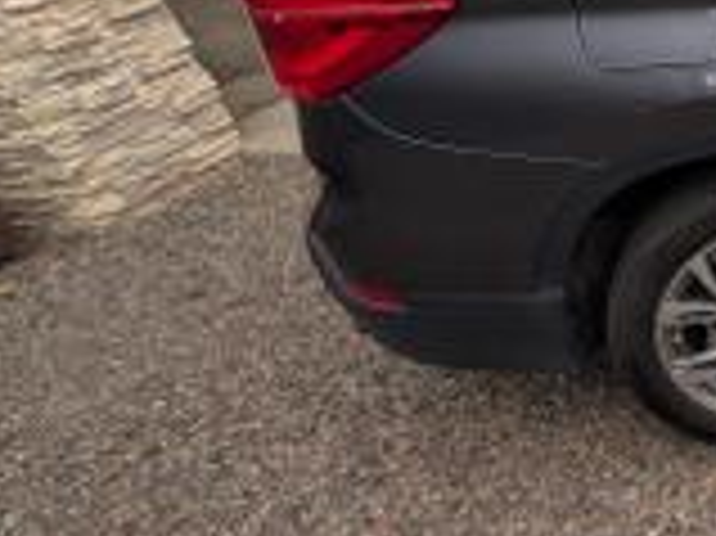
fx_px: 785
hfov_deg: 27.8
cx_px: 1117
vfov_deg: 36.9
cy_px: 140
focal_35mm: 38
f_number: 1.7
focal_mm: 2.02
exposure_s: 1/1828
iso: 52
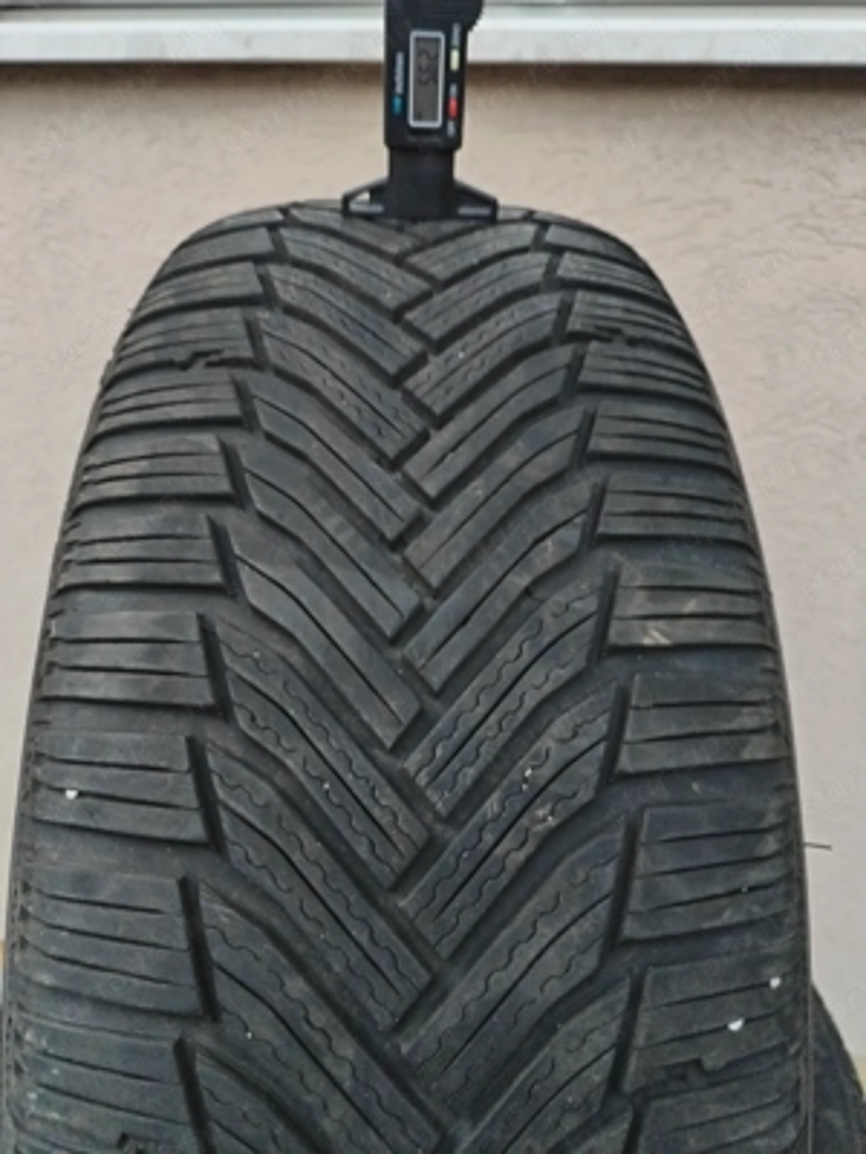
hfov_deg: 48.2
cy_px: 577
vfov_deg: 61.7
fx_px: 967
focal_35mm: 29
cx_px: 433
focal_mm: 4.75
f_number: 1.8
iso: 515
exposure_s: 1/30
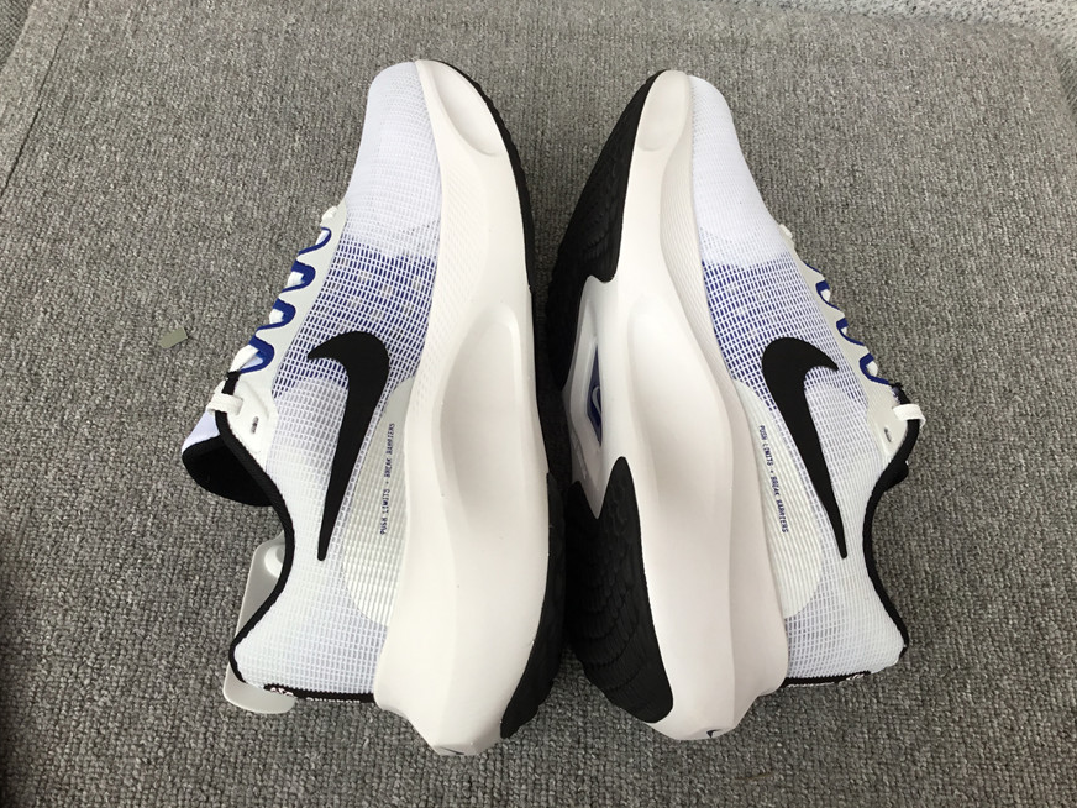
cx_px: 531
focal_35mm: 32
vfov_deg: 44.2
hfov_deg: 56.8
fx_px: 996
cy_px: 393
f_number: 2.4
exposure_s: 1/50
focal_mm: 3.3
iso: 32
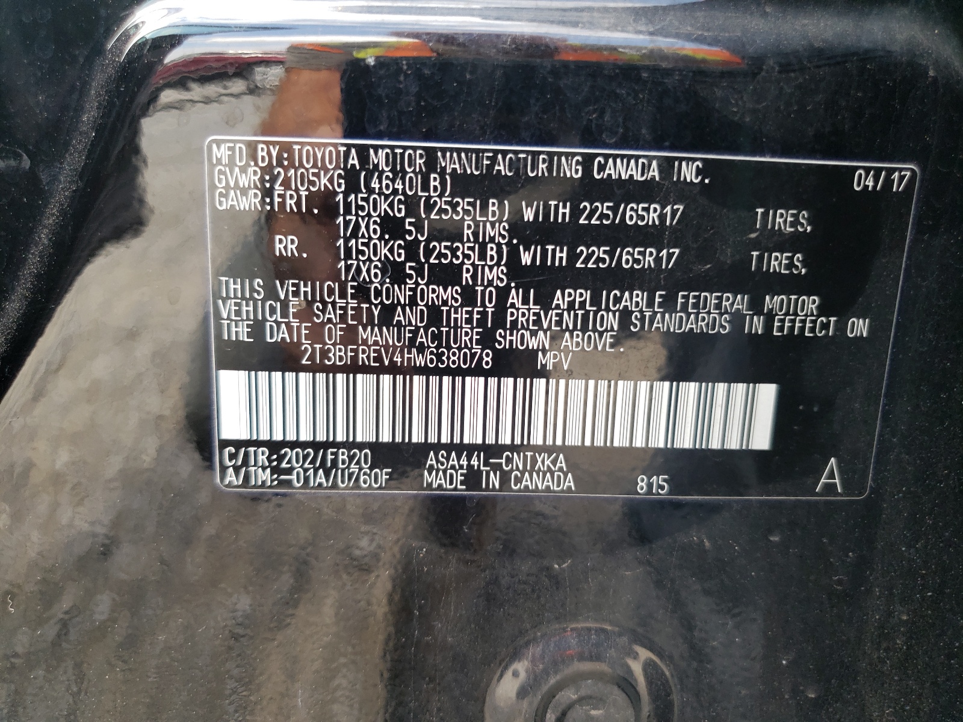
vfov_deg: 53.1
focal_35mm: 26
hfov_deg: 67.3
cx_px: 482
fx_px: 723
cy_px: 361
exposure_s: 1/120
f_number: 1.5
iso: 53
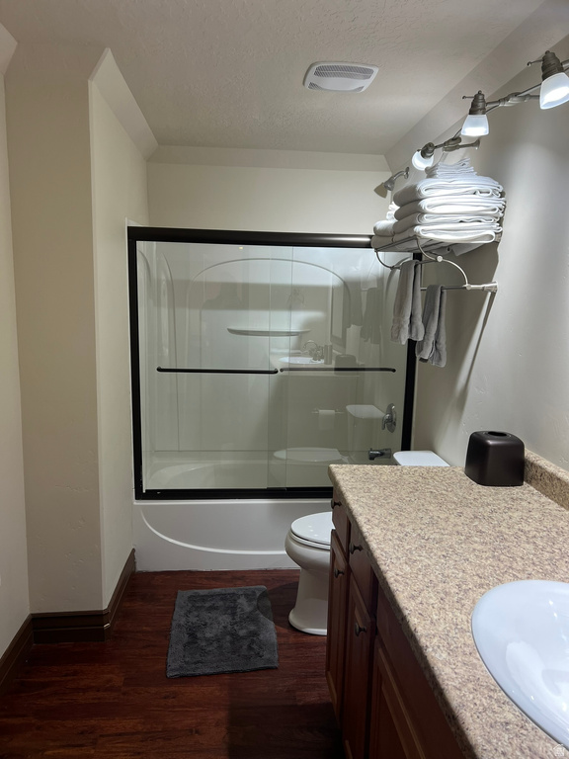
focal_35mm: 26
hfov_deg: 53.1
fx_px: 570
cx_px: 284
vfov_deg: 67.3
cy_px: 380
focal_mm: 5.7
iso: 80
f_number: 1.5
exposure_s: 1/60
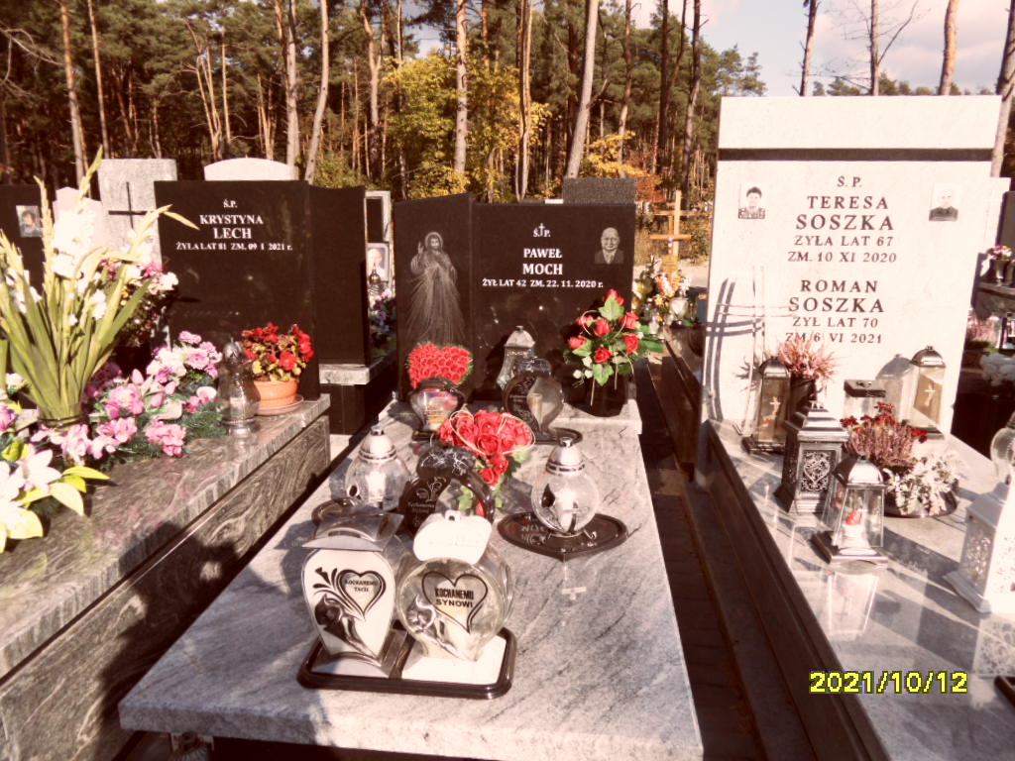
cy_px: 380
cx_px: 508
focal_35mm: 24
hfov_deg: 71.6
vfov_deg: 56.8
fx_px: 704
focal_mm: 3.9
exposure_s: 1/750
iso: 80
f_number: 3.2
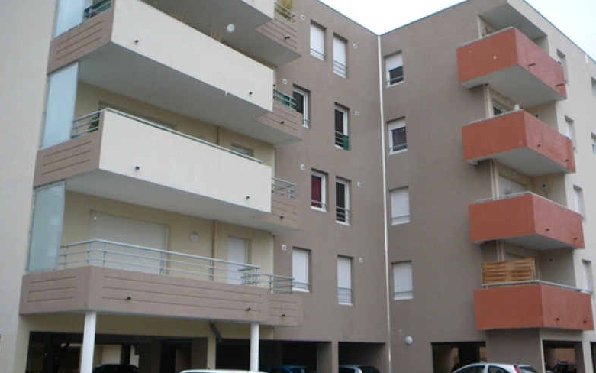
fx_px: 617
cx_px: 298
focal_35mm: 38
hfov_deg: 51.5
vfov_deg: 33.6
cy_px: 185
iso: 100
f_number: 2.8
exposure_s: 1/30
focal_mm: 5.2
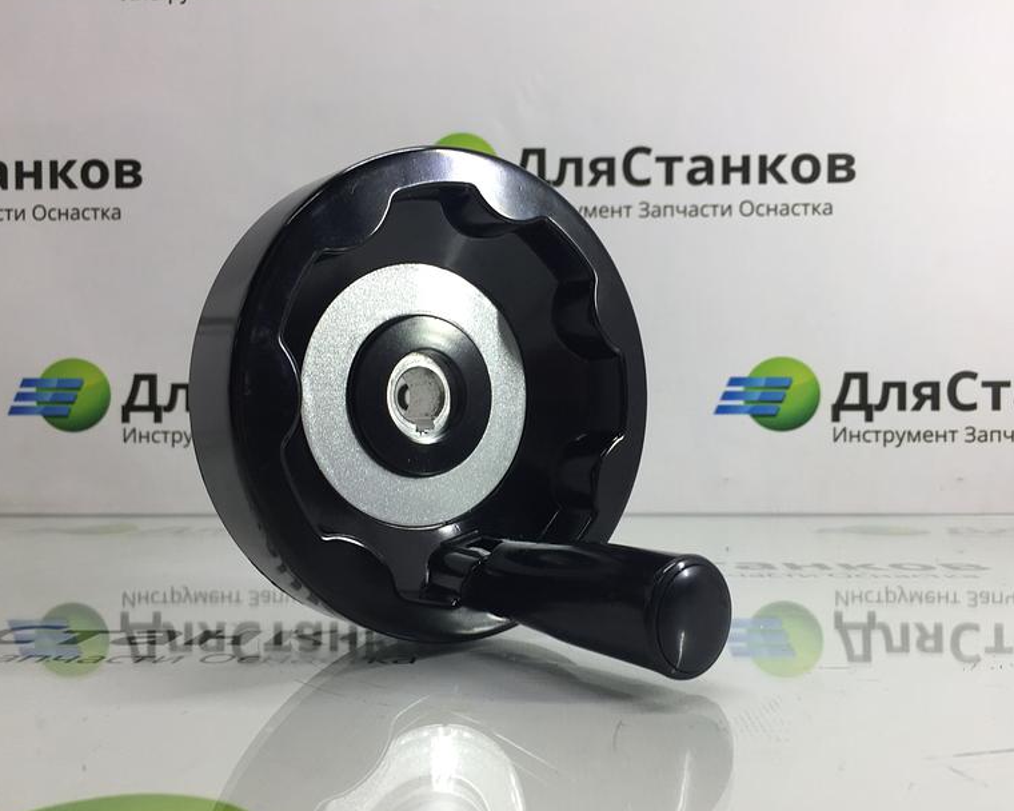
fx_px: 930
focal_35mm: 31
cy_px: 406
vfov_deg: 47.1
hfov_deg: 57.2
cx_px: 526
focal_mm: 4.15
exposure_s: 1/100
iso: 32
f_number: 2.2
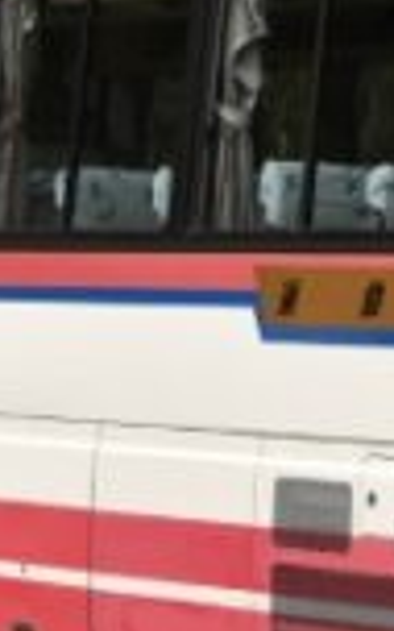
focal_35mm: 241
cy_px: 172
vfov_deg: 8.7
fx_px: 4140
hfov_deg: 5.0
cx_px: 1481
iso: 400
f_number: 6.3
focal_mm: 35
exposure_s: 1/160
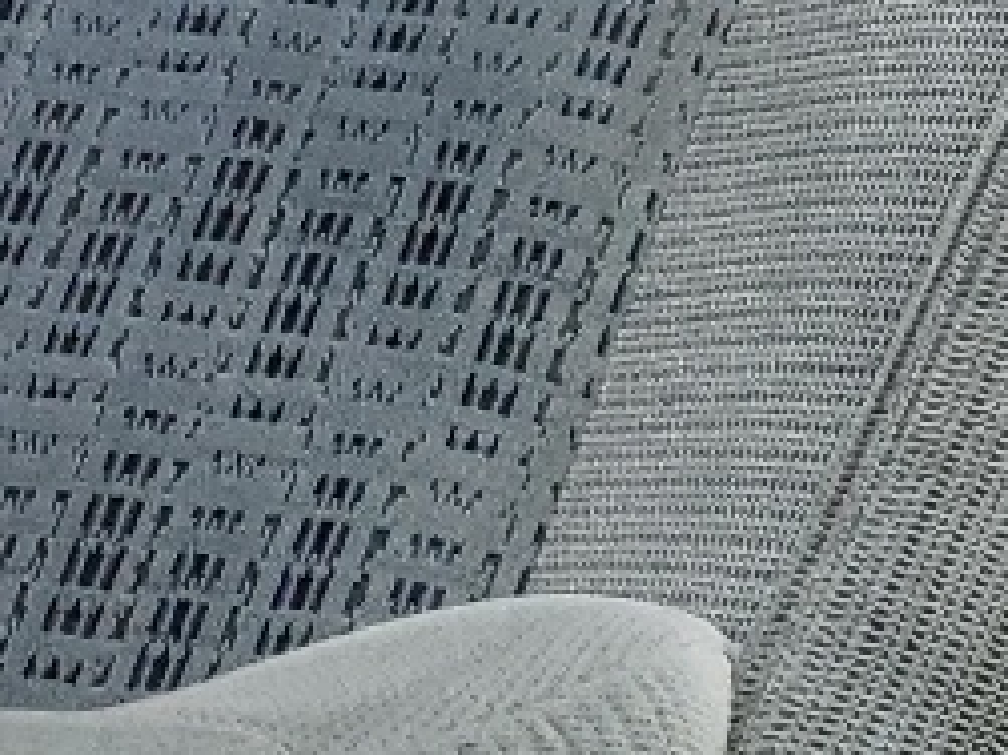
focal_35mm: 166
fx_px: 4832
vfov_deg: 8.6
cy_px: -651
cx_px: 1912
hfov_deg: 11.0
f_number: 1.5
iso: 50
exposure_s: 1/128
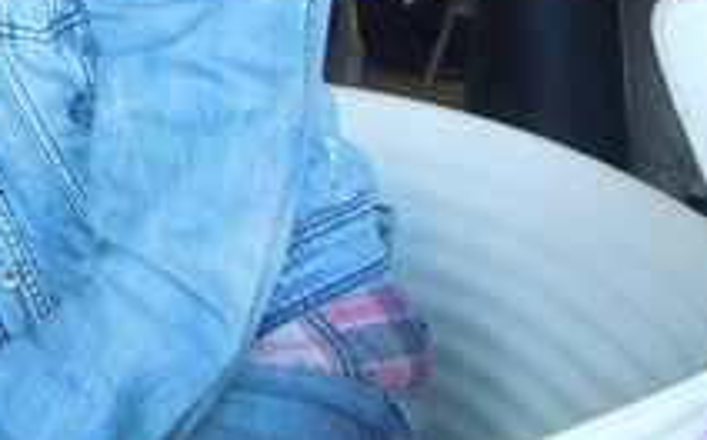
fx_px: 1732
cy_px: -260
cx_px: -217
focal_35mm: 90
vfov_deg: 13.5
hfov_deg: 20.9
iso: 400
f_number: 3.5
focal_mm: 5.4
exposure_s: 1/60
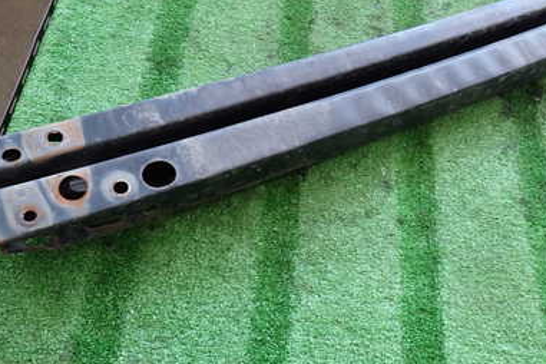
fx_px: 622
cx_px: 330
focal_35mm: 41
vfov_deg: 32.4
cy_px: 125
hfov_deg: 47.1
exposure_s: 1/60
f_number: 2
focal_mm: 4.5
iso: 160
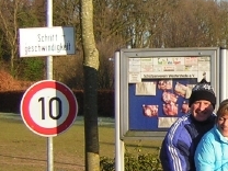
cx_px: 276
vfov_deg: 14.2
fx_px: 685
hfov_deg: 17.9
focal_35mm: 104
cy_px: 124
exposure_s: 1/550
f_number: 2.6
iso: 50
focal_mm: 4.7
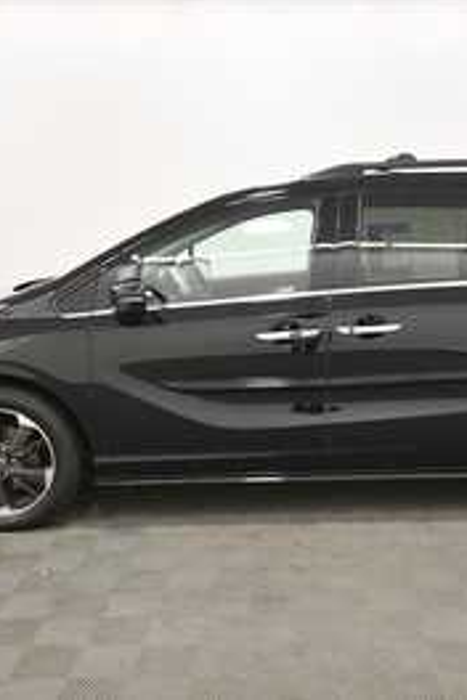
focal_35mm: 41
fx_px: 798
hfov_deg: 32.2
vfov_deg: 47.4
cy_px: 349
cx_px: 332
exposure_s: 1/125
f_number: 5.3
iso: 1250
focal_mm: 18
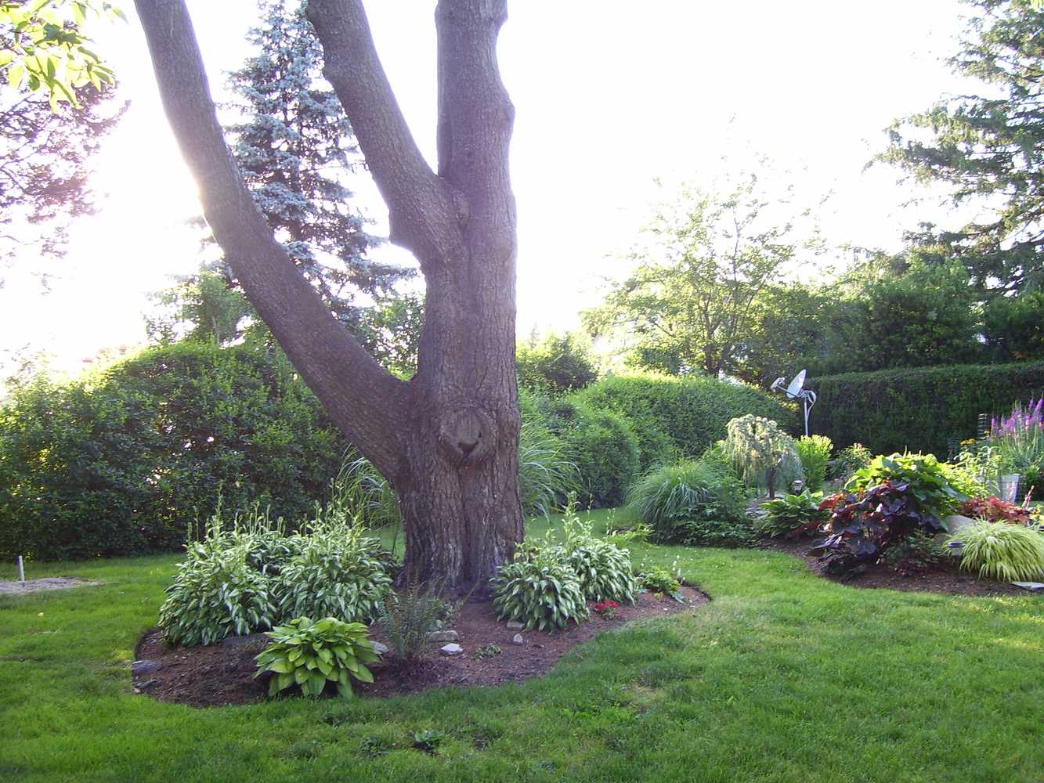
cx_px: 522
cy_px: 392
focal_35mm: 34
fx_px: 1026
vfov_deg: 41.8
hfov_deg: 54.0
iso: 80
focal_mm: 5.6
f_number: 2.7
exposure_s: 1/60
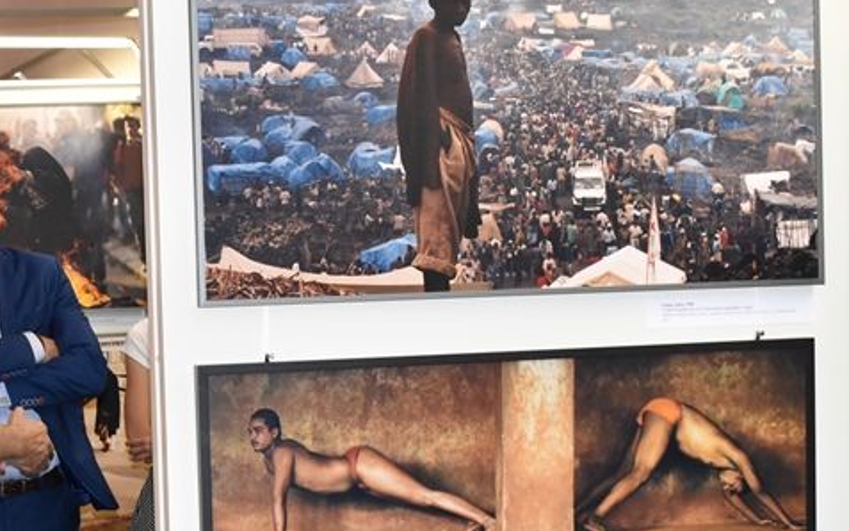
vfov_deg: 14.1
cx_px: 41
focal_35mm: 92
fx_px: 2128
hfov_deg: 21.9
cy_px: 459
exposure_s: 1/60
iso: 1800
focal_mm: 28
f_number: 6.3
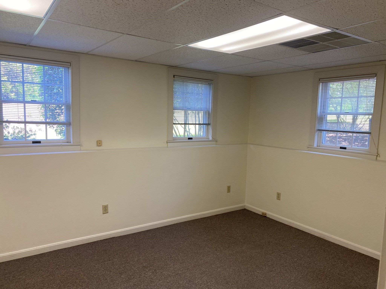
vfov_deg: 53.1
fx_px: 290
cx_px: 193
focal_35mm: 26
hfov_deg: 67.3
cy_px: 144
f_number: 1.8
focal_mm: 4.25
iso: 125
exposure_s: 1/120
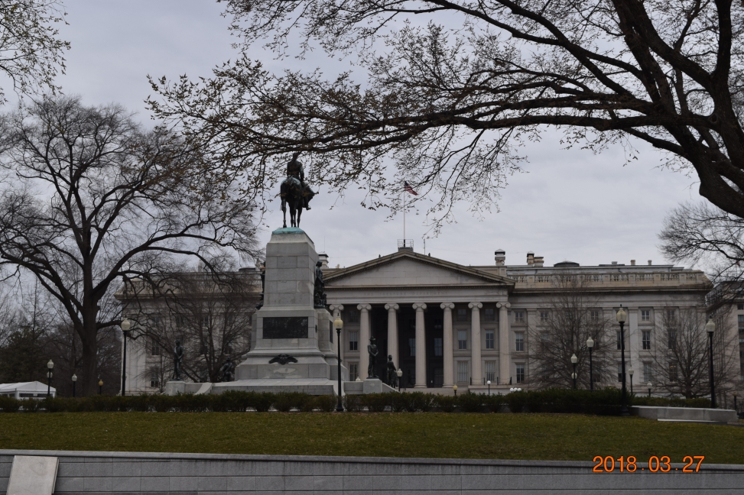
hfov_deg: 33.4
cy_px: 243
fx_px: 1240
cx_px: 387
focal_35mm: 60
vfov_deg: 22.6
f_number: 10
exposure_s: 1/400
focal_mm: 38
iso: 200
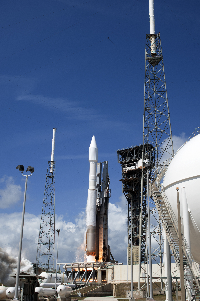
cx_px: 116
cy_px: 141
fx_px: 375
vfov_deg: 43.6
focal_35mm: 45
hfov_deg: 29.8
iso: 200
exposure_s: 1/1000
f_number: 8
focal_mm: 35
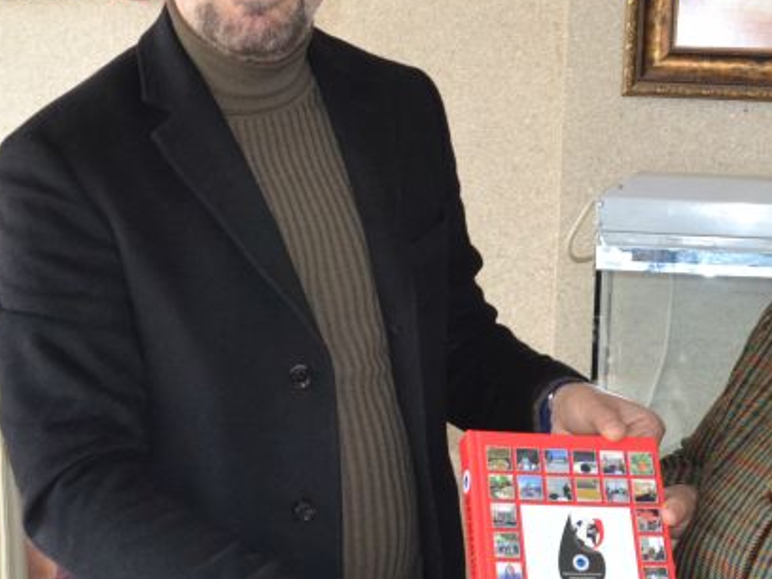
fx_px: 1873
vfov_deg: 17.6
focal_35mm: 84
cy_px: 293
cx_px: 388
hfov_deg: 23.3
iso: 1600
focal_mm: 22
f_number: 3.8
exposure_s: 1/60
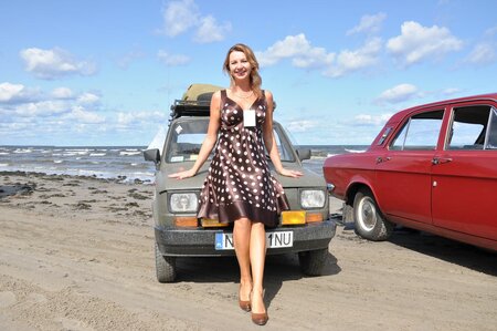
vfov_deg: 41.6
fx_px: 434
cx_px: 248
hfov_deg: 59.5
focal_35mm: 32
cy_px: 166
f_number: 9
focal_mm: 21
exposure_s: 1/320
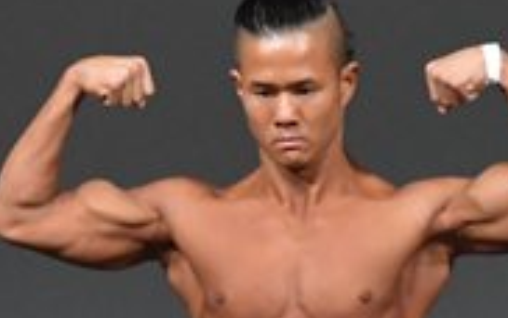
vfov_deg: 1.0
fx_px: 18951
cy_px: 569
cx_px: 314
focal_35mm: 1368
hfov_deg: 1.5
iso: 4000
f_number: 5.6
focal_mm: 210
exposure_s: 1/400
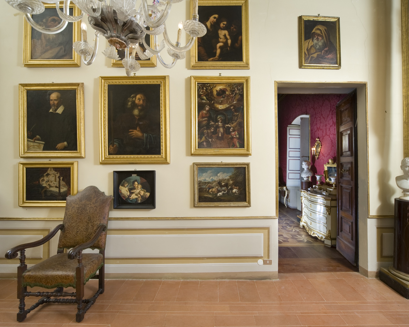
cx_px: 224
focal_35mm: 15
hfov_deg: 96.5
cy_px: 157
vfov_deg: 84.0
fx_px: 182
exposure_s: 1/40
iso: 250
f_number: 10
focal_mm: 12
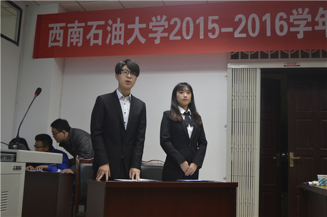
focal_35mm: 40
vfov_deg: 32.9
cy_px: 108
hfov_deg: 48.0
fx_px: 367
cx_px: 164
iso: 450
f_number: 4
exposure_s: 1/15
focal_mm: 27
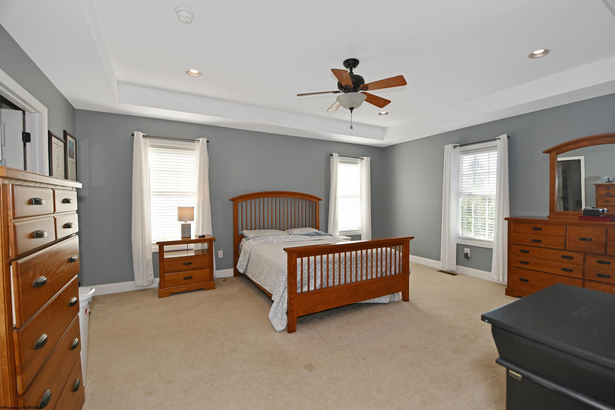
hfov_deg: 100.4
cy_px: 205
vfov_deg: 77.3
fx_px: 256
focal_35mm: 15
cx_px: 308
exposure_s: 1/80
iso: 200
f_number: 4.5
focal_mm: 10
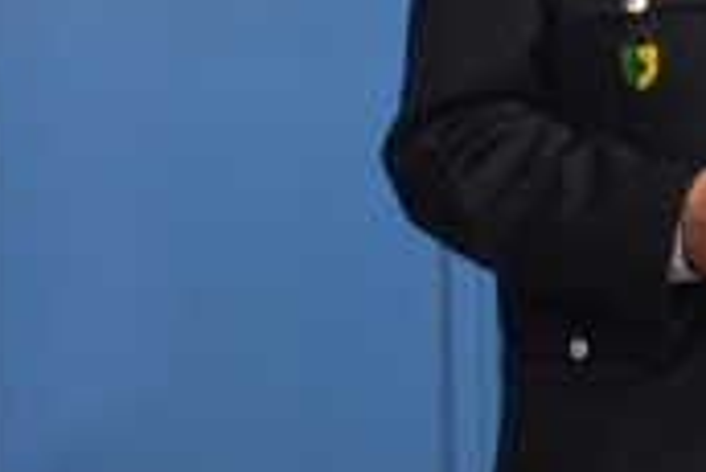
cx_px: 1043
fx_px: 2885
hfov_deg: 13.2
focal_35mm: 147
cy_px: 92
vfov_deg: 9.3
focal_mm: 26
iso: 800
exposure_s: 1/40
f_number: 4
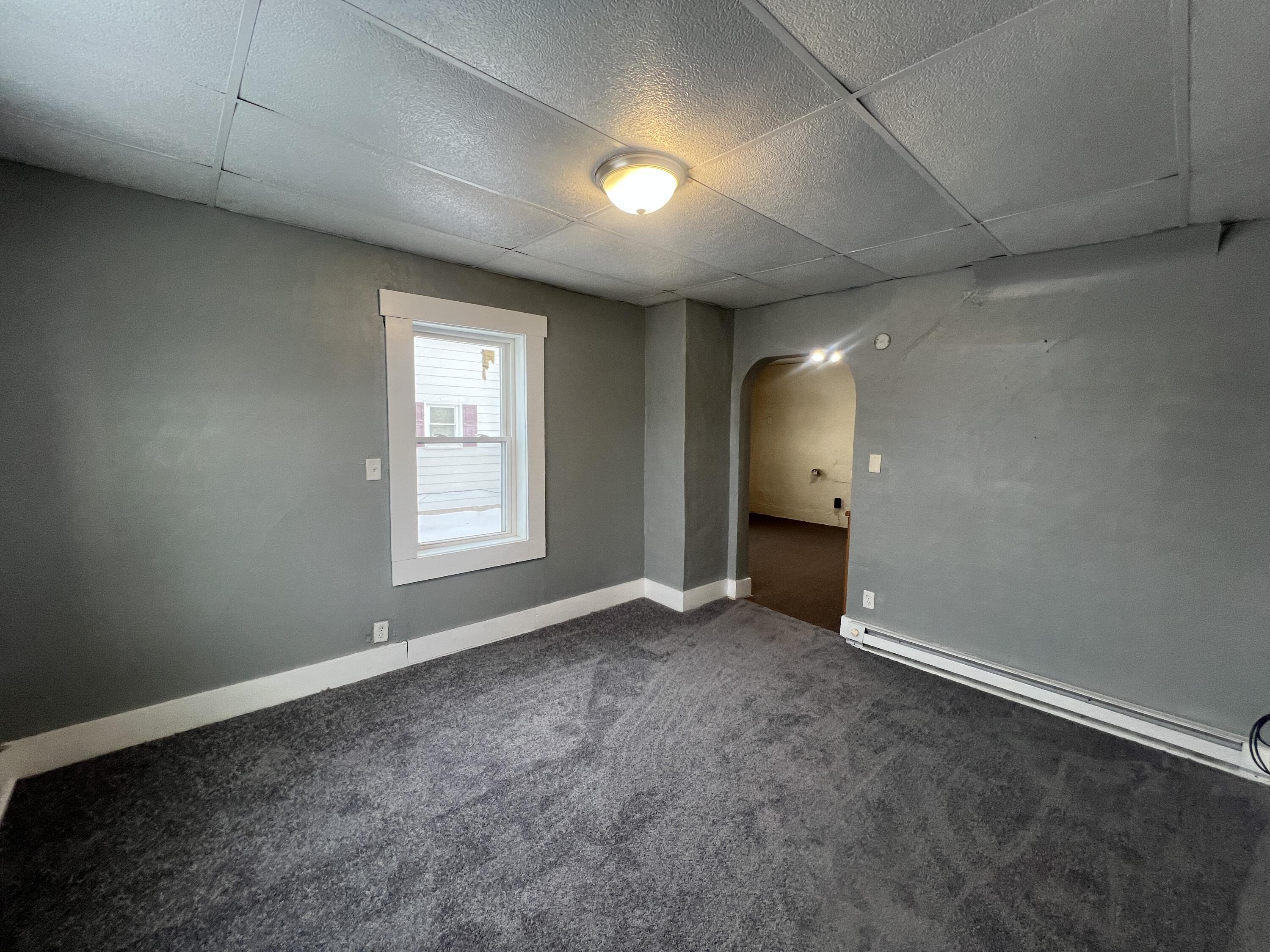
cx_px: 635
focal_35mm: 13
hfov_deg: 106.2
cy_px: 476
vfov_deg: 89.9
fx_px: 477
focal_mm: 1.57
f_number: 1.8
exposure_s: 1/60
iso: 125
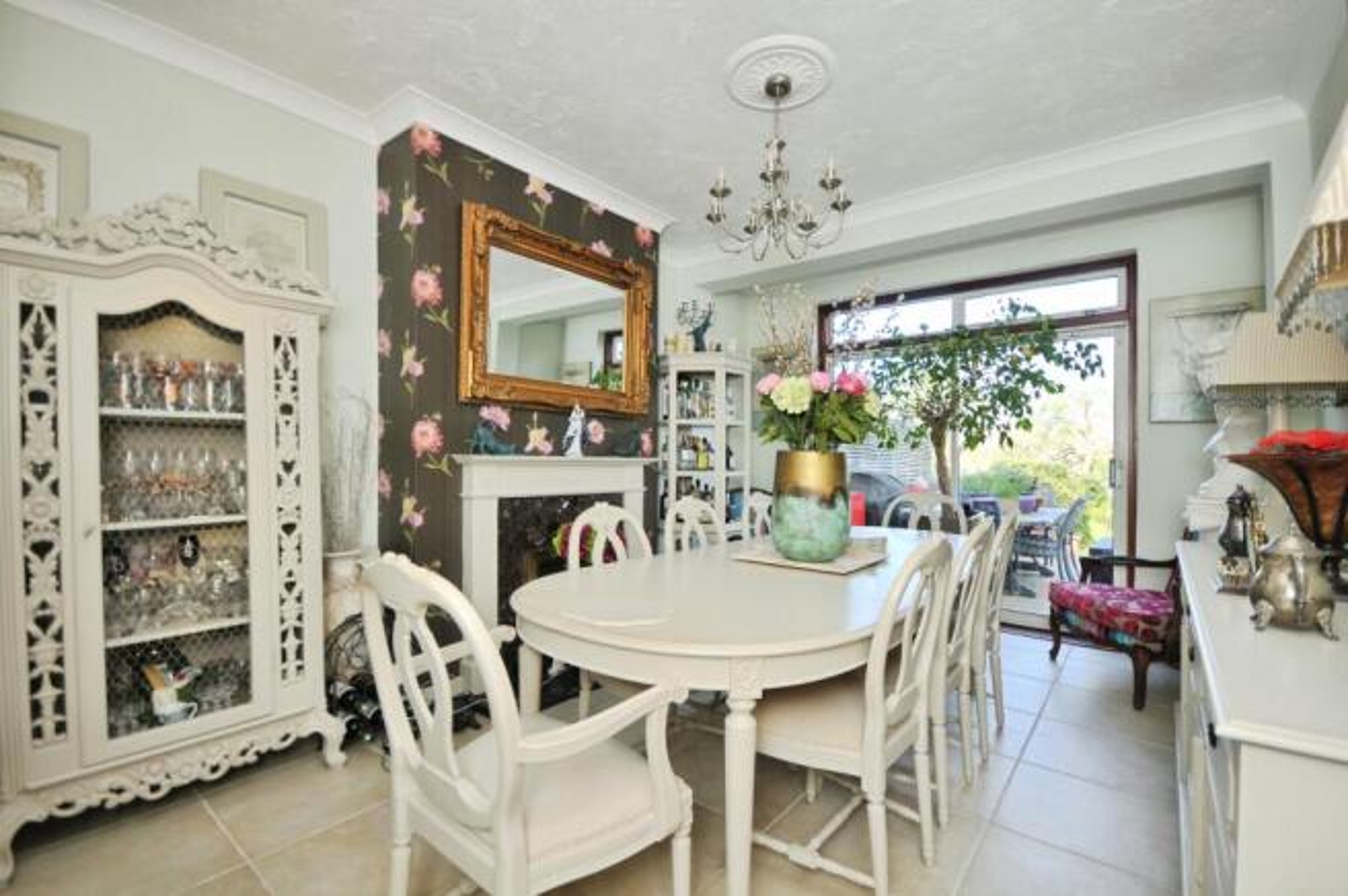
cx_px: 674
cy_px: 448
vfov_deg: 77.2
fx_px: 561
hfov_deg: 100.4
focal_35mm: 15
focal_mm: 10
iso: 200
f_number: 5
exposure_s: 1/100
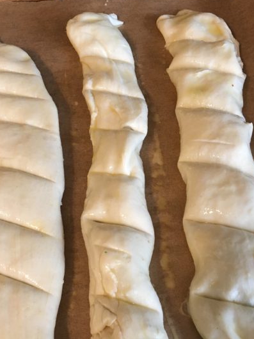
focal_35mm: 42
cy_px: 196
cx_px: 107
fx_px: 411
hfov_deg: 34.3
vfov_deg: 44.7
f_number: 2.2
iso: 100
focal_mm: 4.15
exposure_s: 1/30
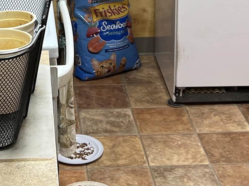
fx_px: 712
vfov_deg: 14.1
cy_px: -77
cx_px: 75
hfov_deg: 19.7
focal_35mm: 99
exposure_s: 1/60
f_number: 1.5
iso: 64
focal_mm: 5.7
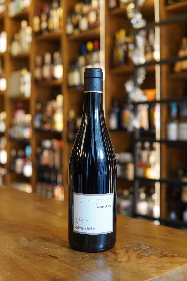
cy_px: 140
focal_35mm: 45
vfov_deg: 43.6
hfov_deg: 29.9
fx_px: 351
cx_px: 94
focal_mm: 30
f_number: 2.8
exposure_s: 1/160
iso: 1600
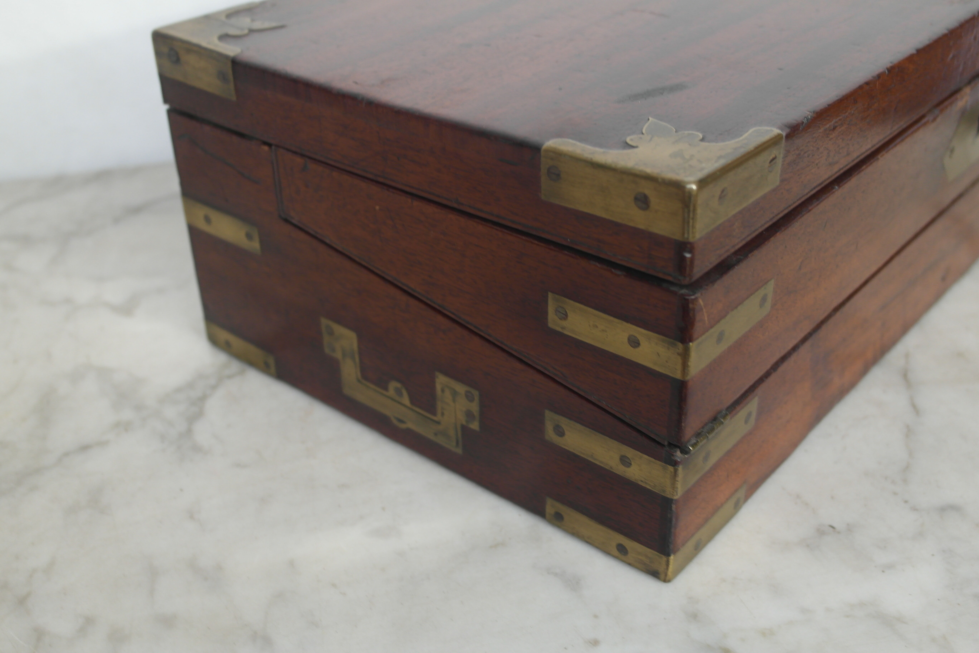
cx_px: 490
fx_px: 1088
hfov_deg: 48.5
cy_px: 326
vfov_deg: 33.4
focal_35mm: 40
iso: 400
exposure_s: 1/25
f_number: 4
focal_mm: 26
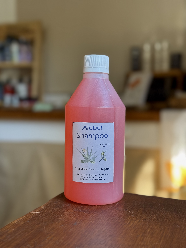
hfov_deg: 30.3
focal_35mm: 48
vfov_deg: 39.7
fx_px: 344
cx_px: 93
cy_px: 124
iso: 100
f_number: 1.78
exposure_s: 1/73
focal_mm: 6.76
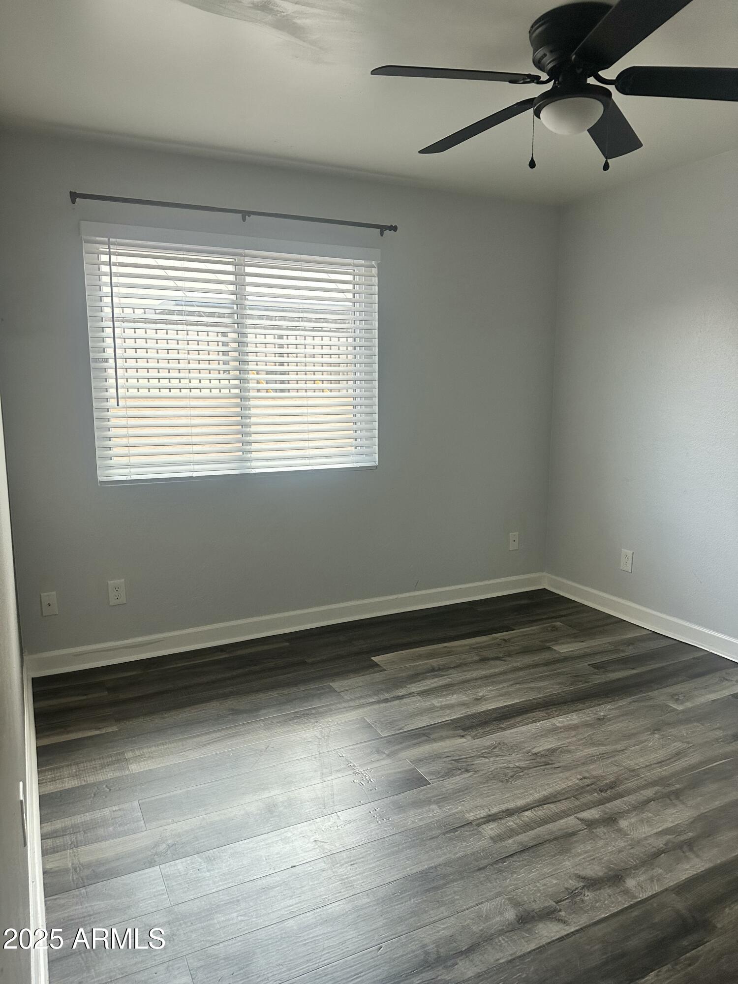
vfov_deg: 71.6
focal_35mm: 24
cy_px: 492
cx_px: 369
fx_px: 682
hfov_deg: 56.8
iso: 200
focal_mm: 6.86
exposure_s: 1/121
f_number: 1.78
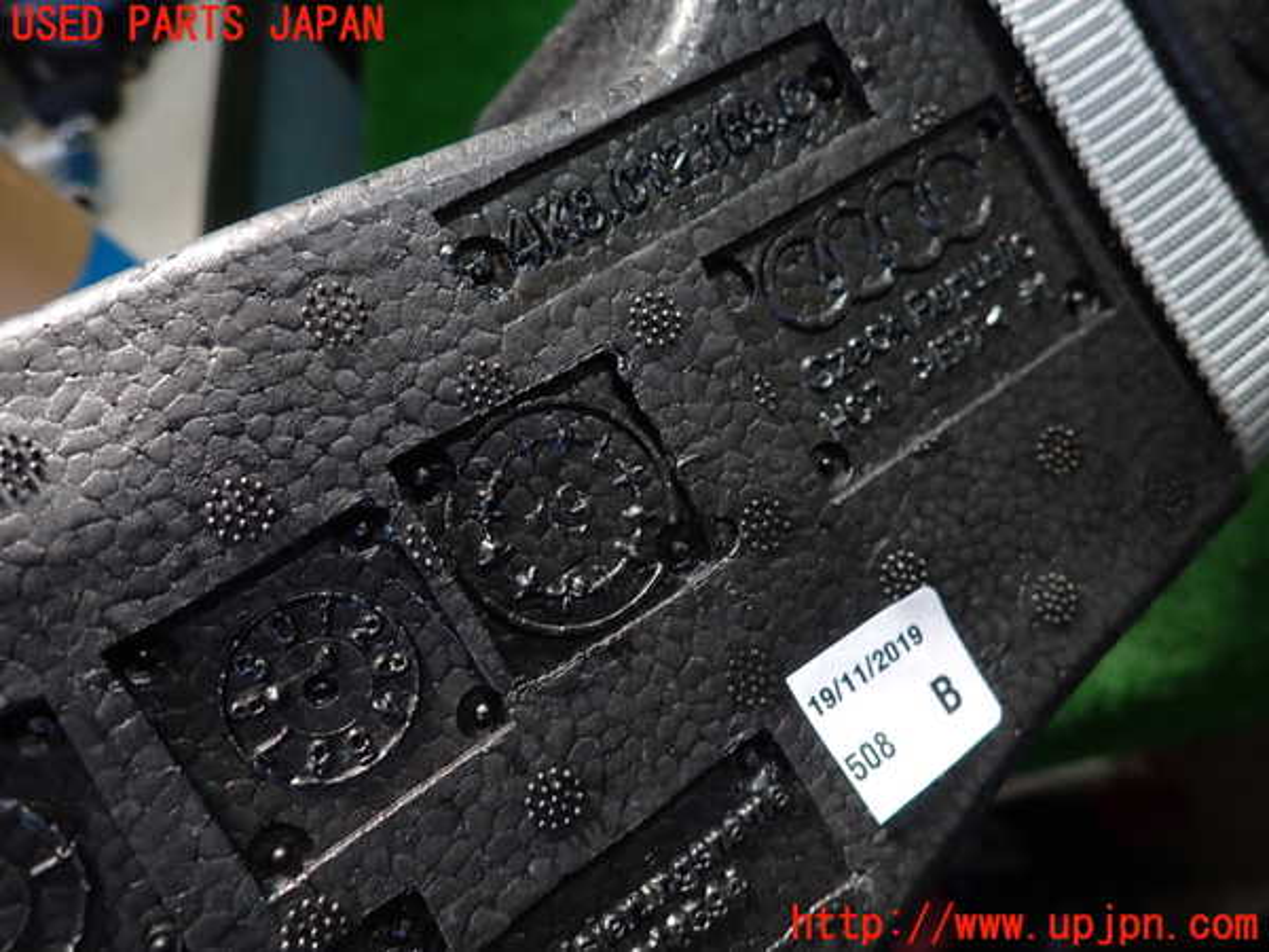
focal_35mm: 25
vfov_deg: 54.9
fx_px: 916
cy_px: 476
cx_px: 634
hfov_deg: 69.4
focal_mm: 4.5
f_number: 2
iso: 200
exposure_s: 1/60
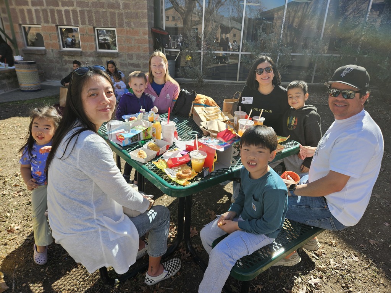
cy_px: 146
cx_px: 196
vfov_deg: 58.9
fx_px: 260
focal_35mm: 23
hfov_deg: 73.9
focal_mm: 5.4
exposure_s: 1/611
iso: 25
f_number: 1.8
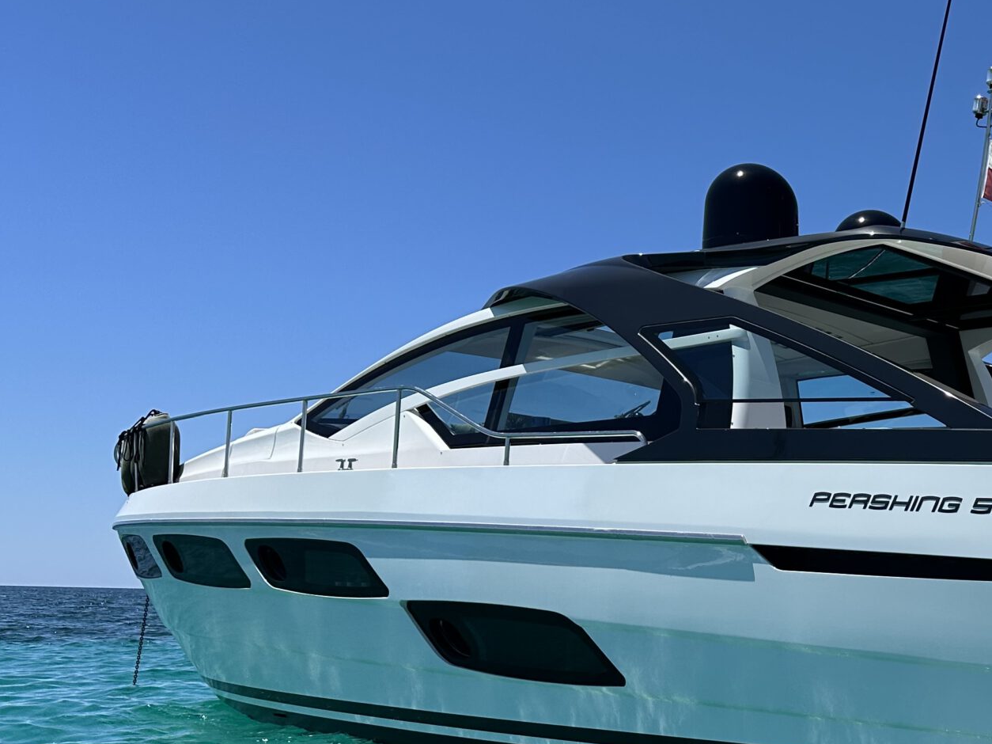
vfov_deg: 29.5
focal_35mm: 49
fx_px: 1404
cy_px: 484
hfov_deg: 35.2
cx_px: 994
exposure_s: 1/6211
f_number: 1.78
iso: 80
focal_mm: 6.86
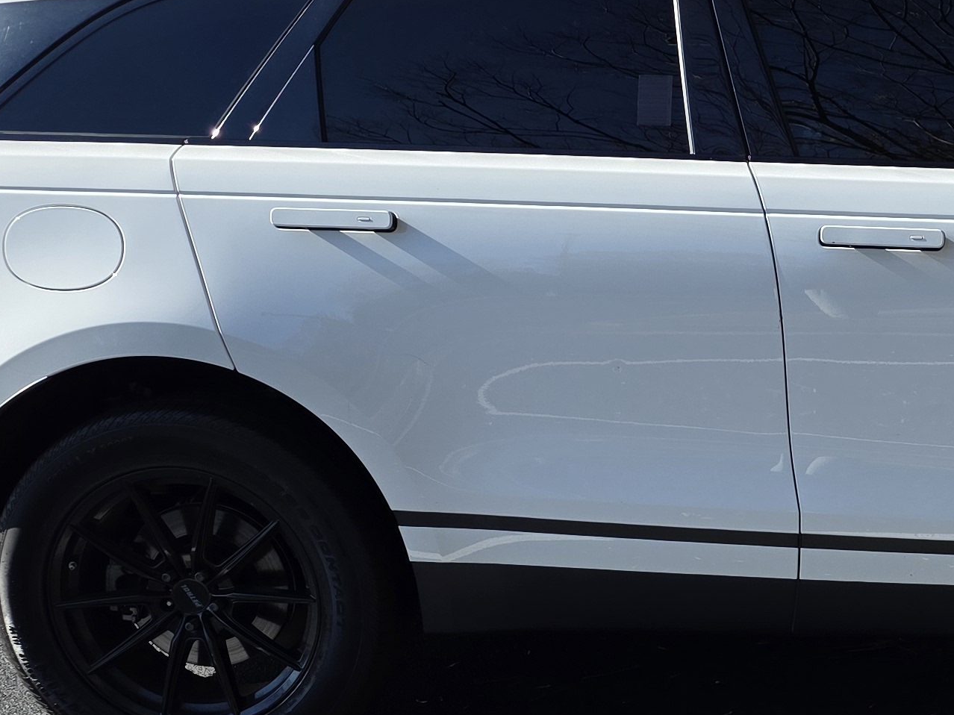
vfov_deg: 20.3
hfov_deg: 25.2
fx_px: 1984
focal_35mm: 72
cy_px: 531
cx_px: 1045
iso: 80
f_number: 1.7
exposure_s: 1/2565
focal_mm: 6.25
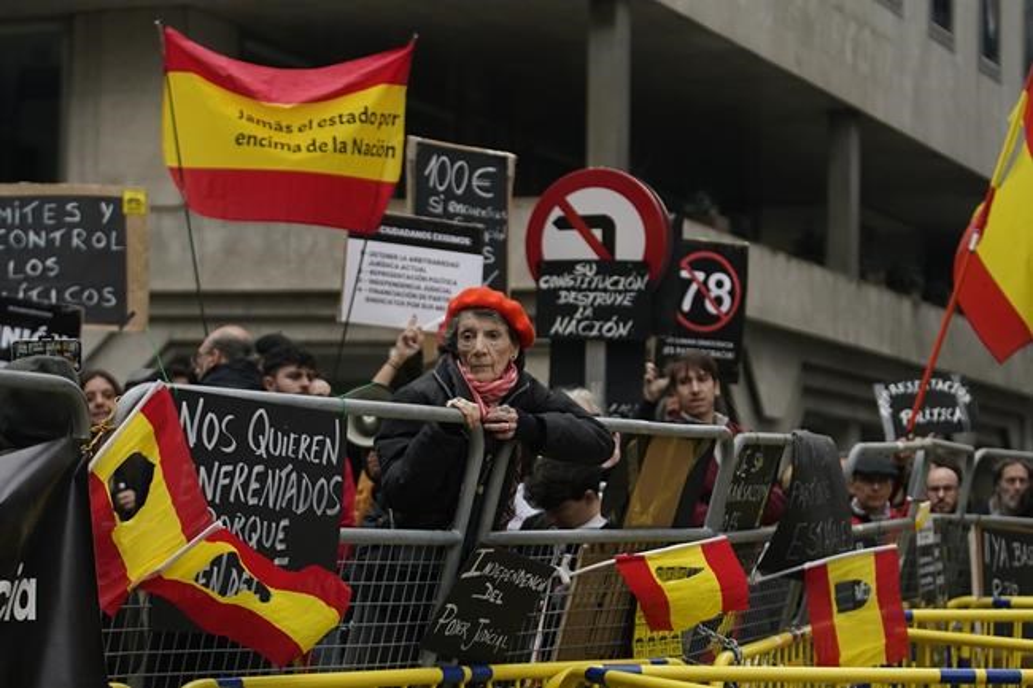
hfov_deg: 19.3
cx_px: 516
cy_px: 344
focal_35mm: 106
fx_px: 3041
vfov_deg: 12.9
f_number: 2.8
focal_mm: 71
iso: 1600
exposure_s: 1/6400
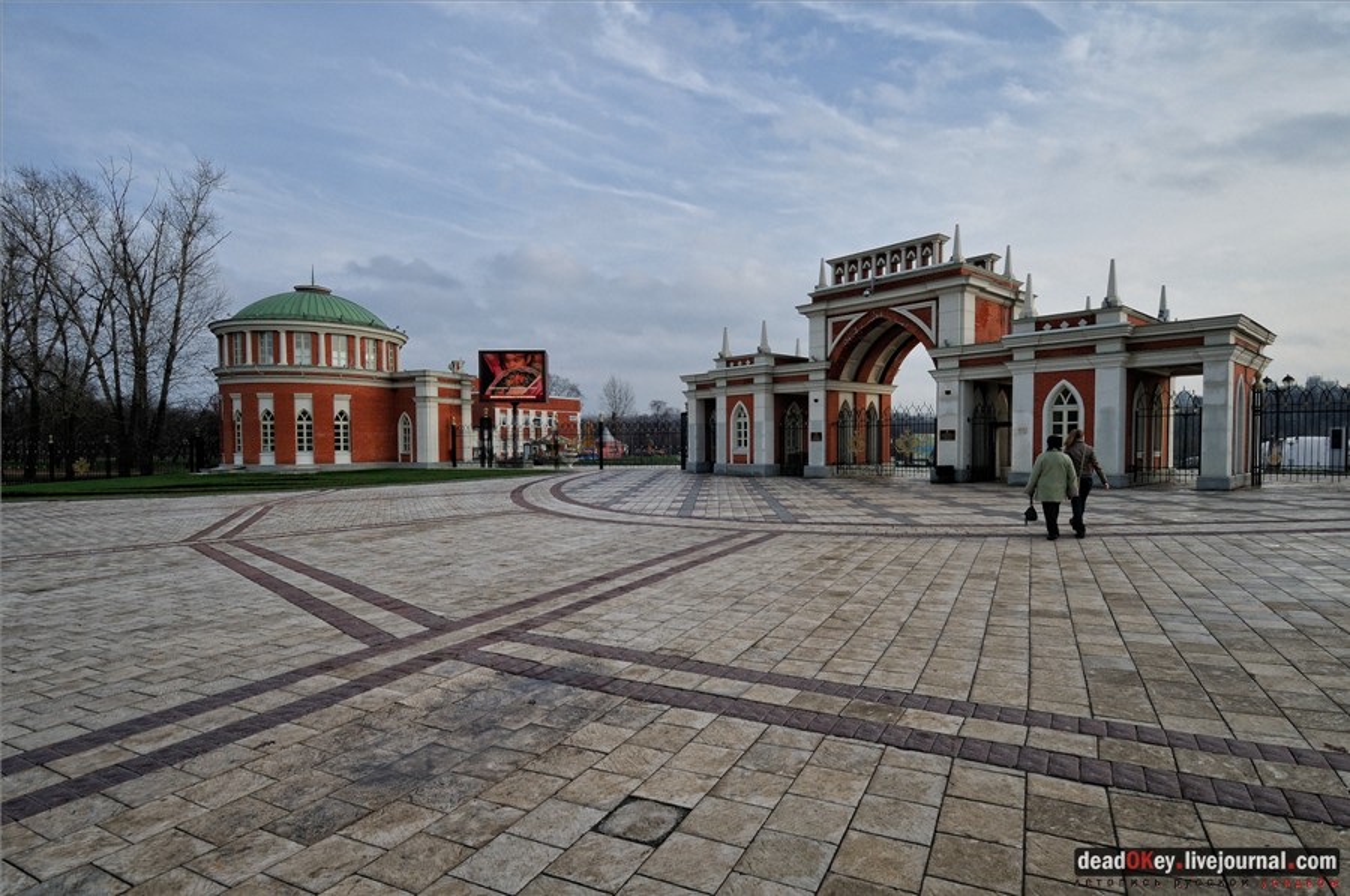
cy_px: 448
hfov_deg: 90.1
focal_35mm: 18
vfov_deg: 67.2
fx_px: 674
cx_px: 675
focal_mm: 12
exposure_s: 1/400
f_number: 10
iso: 320
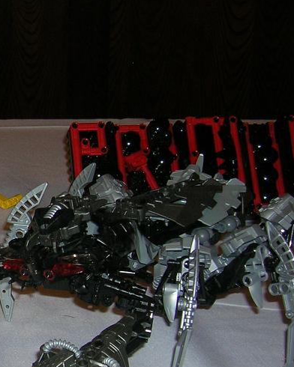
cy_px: 215
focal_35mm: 93
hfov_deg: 15.5
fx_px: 1012
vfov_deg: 20.6
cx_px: -118
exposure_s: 1/60.1
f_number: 2.9
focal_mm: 6
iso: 50
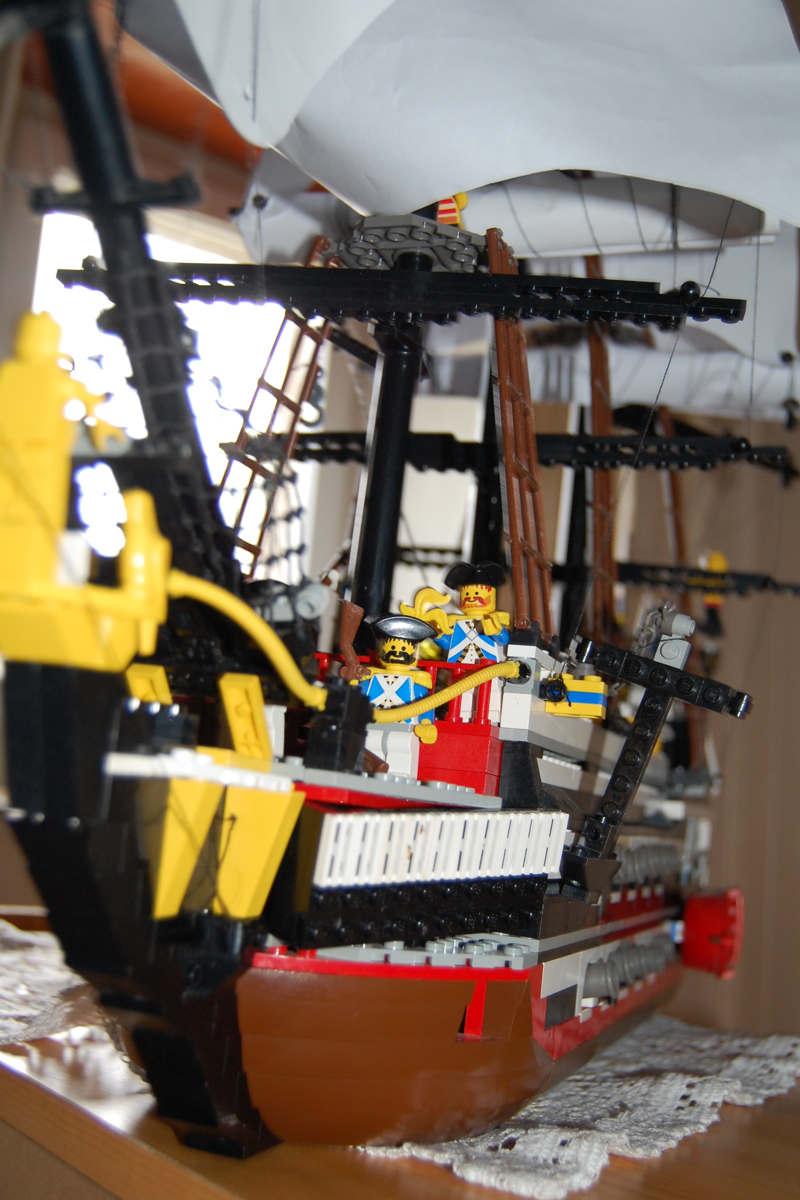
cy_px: 605
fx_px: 1333
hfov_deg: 33.4
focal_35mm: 40
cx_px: 407
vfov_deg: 48.5
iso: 400
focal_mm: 26
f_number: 4
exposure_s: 1/60
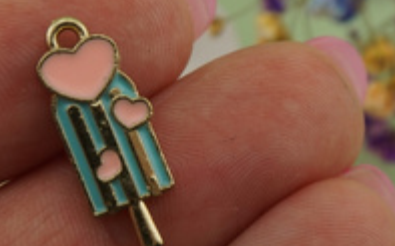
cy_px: 112
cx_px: 190
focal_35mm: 112
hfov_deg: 18.6
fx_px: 1205
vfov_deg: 11.7
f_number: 7.1
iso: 100
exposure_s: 1/100
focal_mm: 32
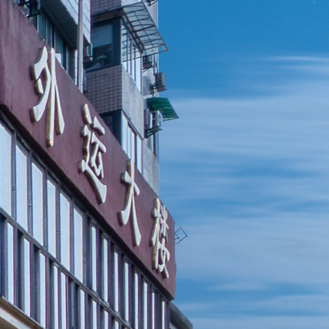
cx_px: -1194
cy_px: 26
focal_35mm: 105
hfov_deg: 6.9
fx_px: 1129
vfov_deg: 16.3
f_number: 10
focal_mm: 12
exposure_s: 1/6
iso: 320
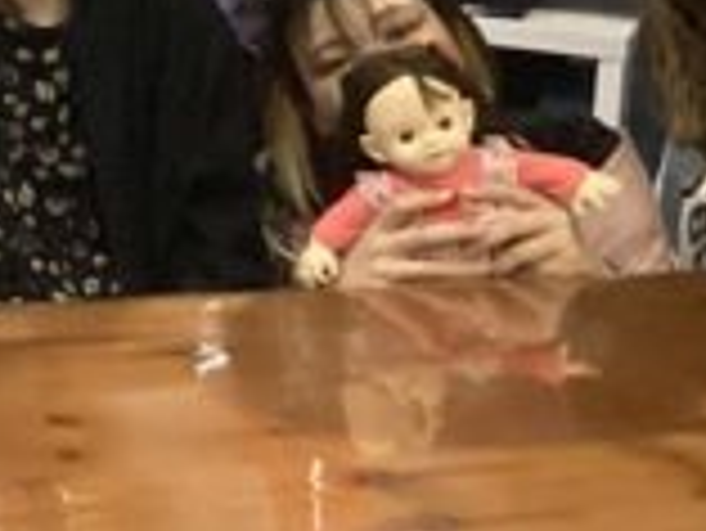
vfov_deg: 10.5
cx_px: -558
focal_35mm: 138
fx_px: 2817
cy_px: -142
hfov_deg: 13.0
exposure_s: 1/60
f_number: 2.4
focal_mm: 3.3
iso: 320
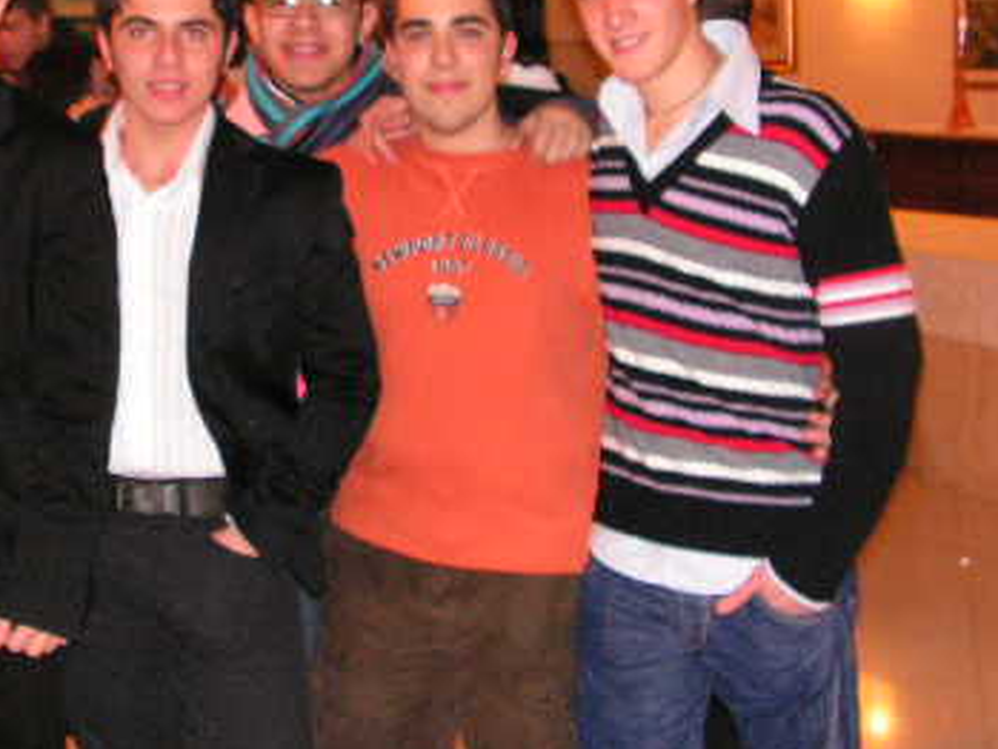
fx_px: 1903
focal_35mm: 66
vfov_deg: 22.1
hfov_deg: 28.9
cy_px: 192
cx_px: 249
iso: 200
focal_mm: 6
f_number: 3.2
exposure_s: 1/40
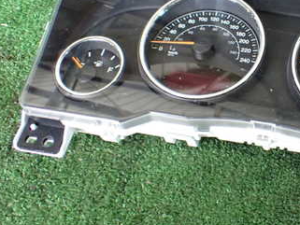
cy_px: 80
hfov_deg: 32.6
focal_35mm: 56
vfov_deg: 26.0
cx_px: 272
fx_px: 486
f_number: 2.3
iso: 800
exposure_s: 1/80
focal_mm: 5.4
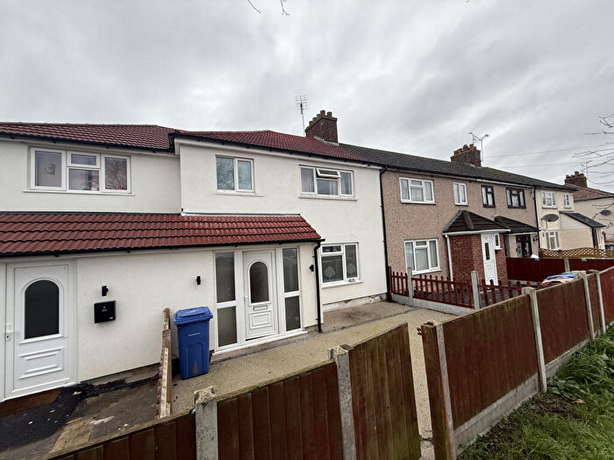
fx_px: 248
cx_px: 307
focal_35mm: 14
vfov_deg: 85.7
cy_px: 230
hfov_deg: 102.1
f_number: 2.2
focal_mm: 2.22
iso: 64
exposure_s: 1/161
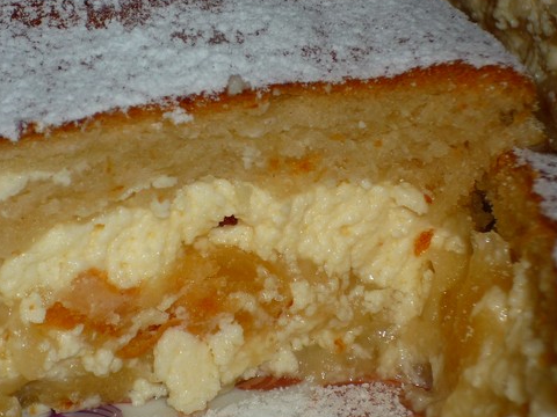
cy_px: 182
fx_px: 3218
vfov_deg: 7.4
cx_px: 123
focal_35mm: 200
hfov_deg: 9.9
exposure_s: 1/60
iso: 100
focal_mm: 20.8
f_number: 5.8
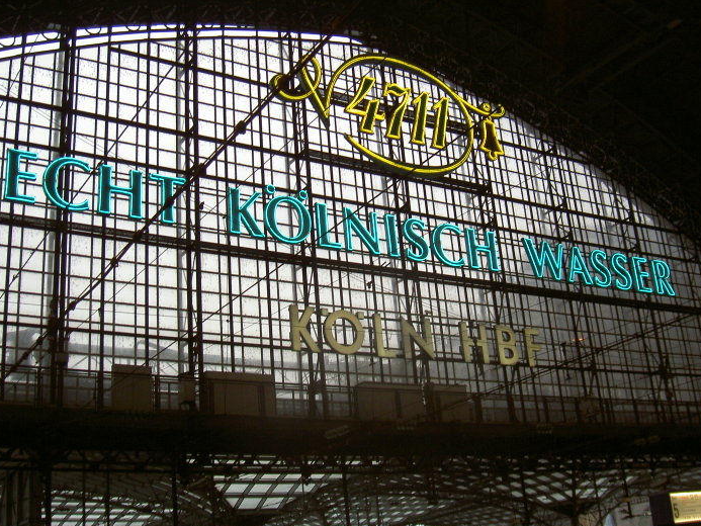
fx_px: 911
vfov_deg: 32.2
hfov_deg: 42.1
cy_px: 238
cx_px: 343
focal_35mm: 45
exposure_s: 1/60
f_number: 2.8
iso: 100
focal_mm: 8
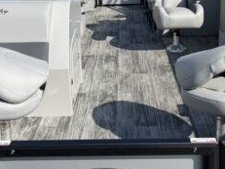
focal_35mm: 60
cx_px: 124
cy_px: 17
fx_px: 390
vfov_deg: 23.7
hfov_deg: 32.2
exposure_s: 1/3413
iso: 50
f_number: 1.6
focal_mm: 5.96
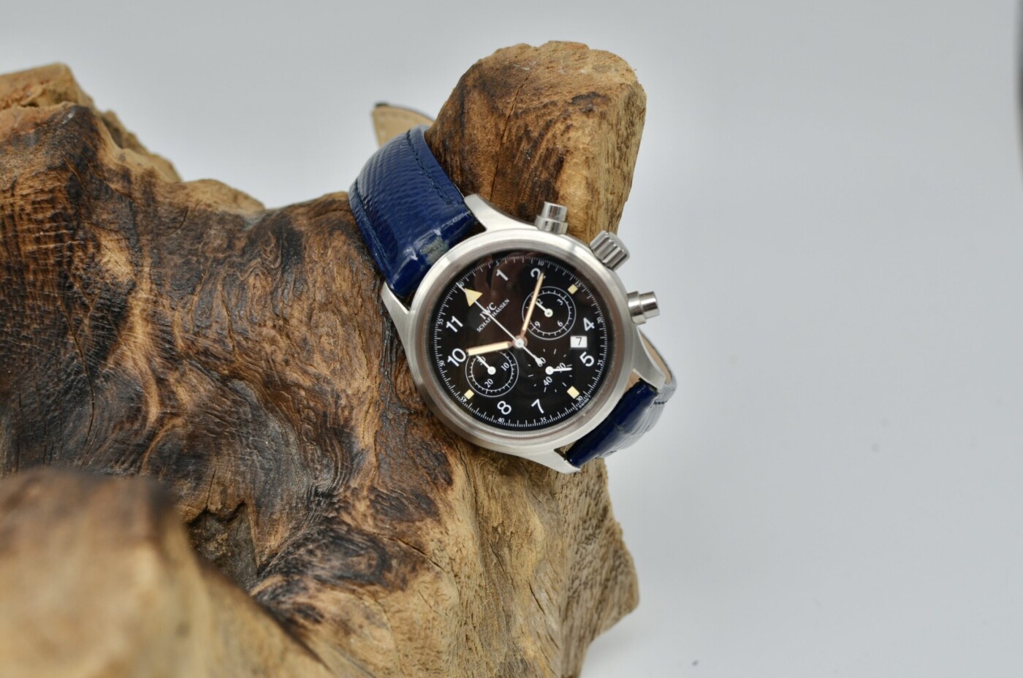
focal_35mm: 52
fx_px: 1489
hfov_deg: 37.9
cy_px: 339
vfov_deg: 25.7
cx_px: 512
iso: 200
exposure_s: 1/125
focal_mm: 35
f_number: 5.6
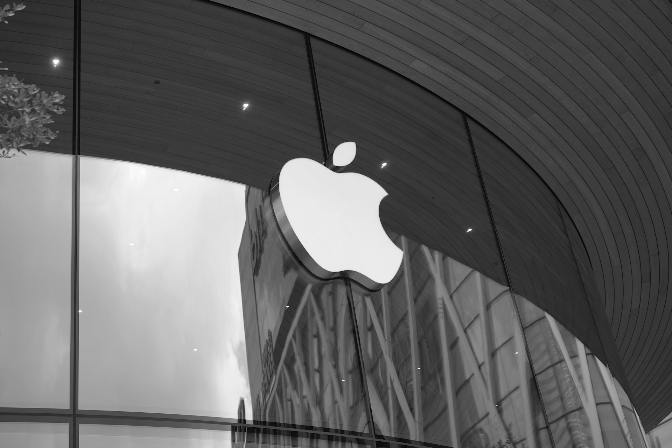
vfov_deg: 24.6
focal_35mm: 55
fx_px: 1027
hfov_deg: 36.2
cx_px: 336
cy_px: 224
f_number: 4.5
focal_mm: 55
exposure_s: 1/160
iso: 100
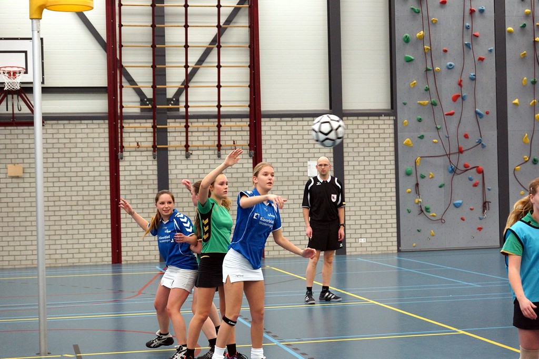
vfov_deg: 18.2
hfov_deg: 27.0
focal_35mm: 75
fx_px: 1122
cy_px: 180
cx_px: 270
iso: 1250
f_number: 3.2
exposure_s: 1/250
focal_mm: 50
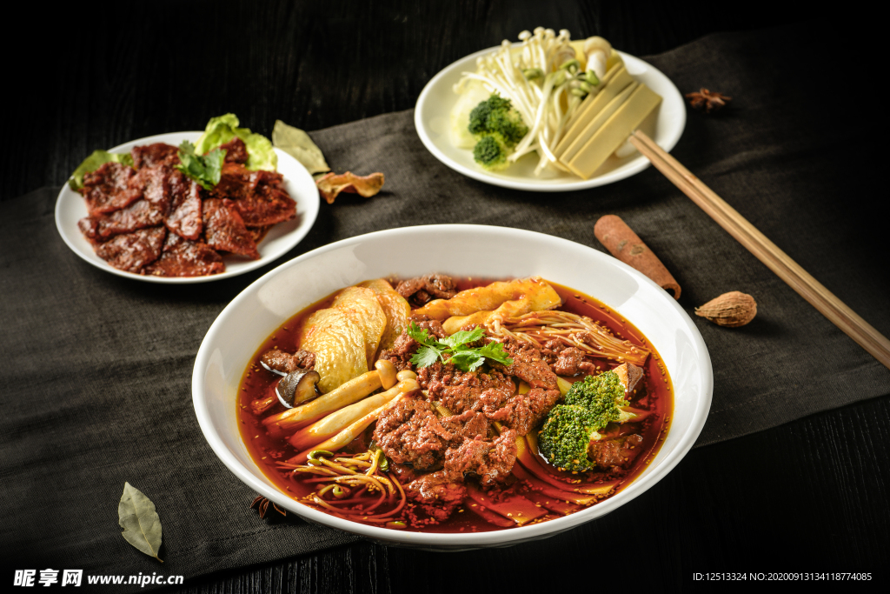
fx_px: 2596
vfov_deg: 13.0
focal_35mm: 105
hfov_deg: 19.5
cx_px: 445
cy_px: 297
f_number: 11
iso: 100
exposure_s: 1/160
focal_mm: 105
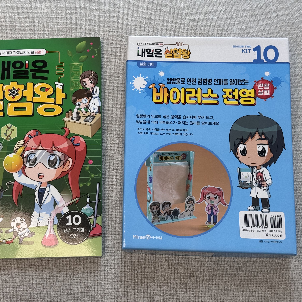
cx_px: 124
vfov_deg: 30.0
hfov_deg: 30.0
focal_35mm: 57
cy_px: 152
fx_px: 563
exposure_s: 1/120
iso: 50
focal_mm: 6.76
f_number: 1.78
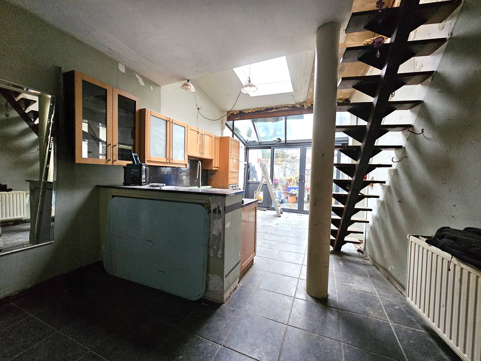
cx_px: 240
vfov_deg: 89.9
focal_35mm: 13
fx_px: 181
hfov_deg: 106.2
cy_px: 180
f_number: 2.2
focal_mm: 2.2
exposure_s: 1/33
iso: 640
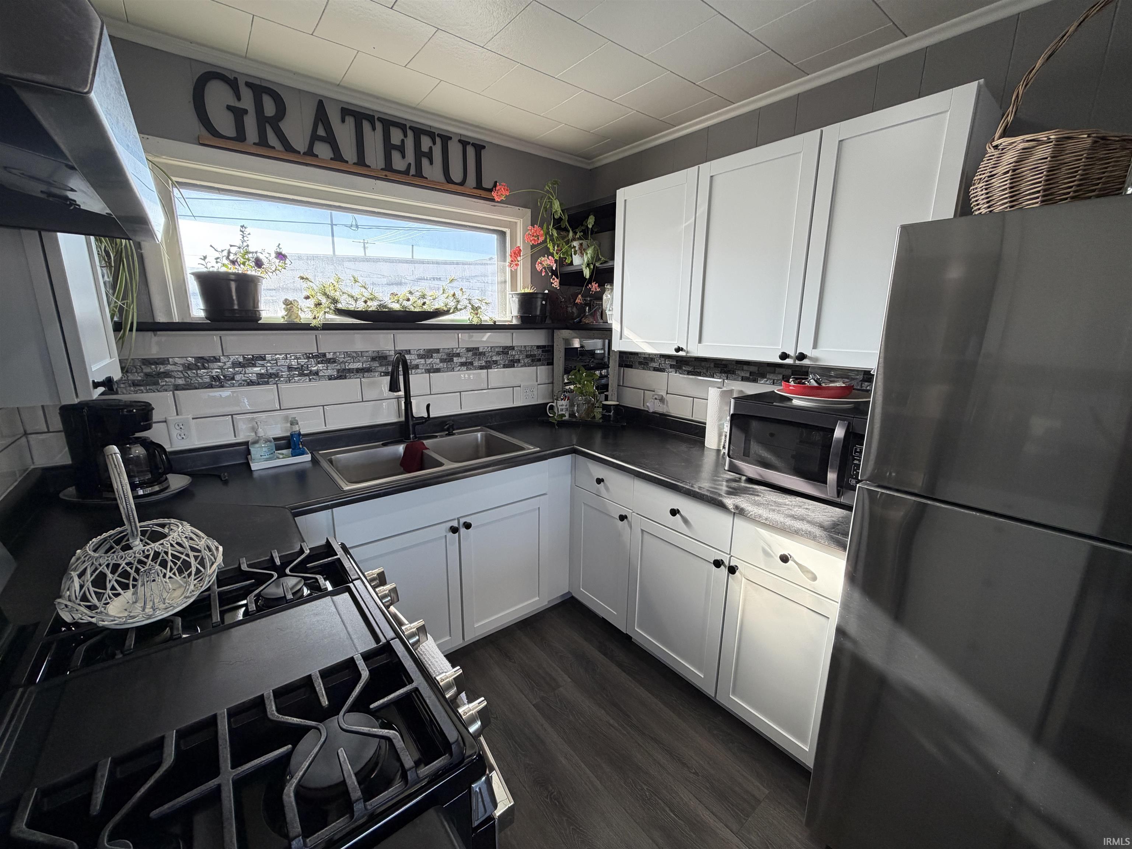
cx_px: 566
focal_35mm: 14
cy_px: 424
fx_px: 458
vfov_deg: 85.7
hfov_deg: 102.1
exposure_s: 1/120
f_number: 2.2
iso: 125
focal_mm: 2.22
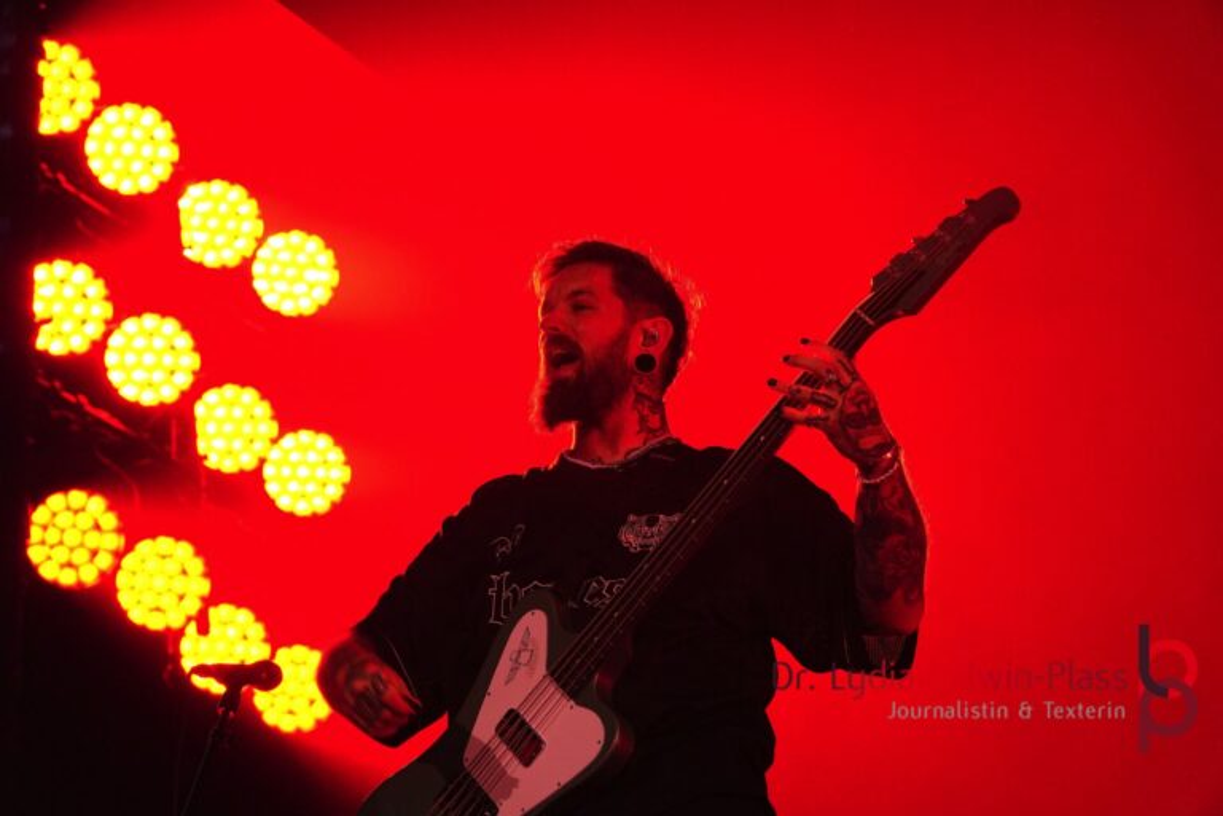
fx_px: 3873
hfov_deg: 17.9
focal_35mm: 114
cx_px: 612
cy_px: 408
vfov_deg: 12.0
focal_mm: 76
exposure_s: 1/160
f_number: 5
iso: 1600
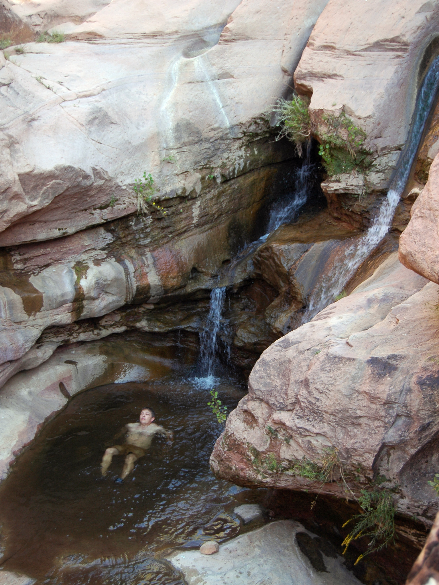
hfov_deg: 21.3
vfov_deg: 28.1
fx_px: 1167
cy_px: 327
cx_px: 218
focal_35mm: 69
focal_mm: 42
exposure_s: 1/60
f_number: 5.3
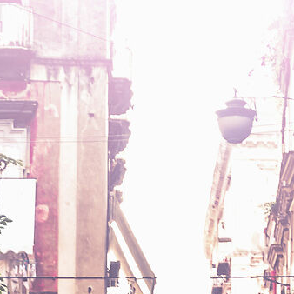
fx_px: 2027
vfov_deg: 8.2
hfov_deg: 8.3
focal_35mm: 211
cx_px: 233
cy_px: 355
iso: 50
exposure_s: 1/25
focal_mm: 35
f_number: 7.1
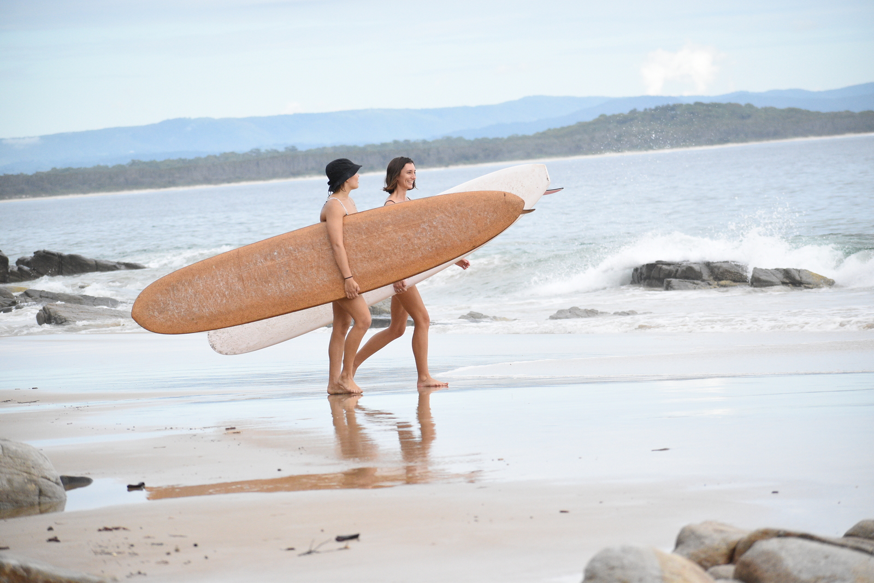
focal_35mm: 183
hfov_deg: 11.2
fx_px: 4443
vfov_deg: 7.5
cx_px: 437
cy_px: 292
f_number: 4.8
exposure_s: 1/4000
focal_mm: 122
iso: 1600
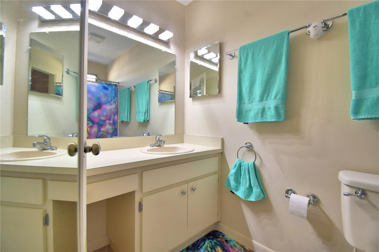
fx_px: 158
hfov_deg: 100.4
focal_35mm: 15
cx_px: 190
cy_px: 126
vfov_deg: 77.3
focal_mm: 10
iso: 400
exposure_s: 1/80
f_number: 4.5
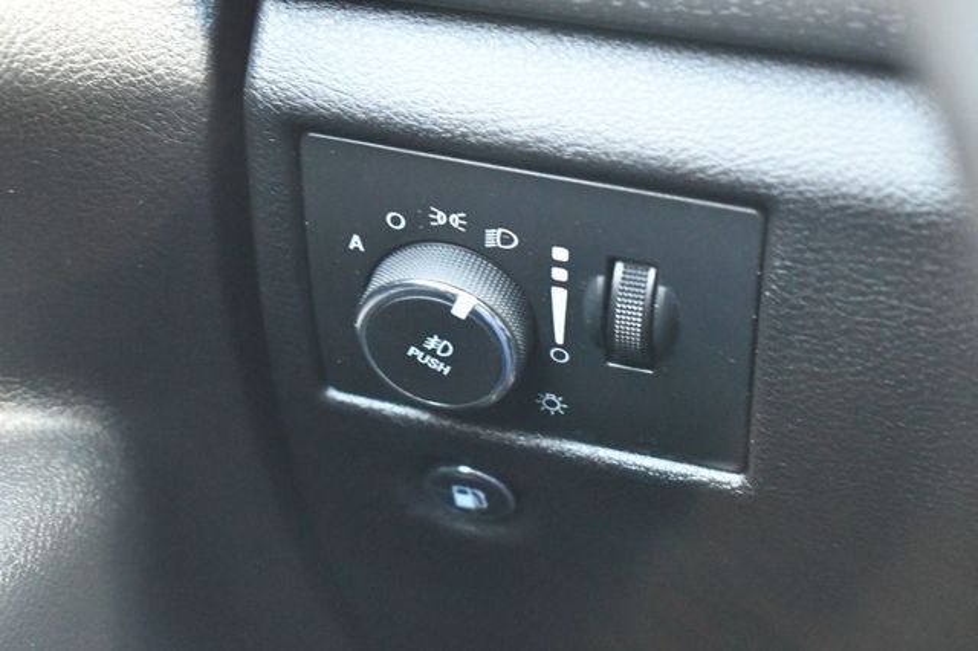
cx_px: 489
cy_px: 326
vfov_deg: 16.6
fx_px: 2226
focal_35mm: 82
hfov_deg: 24.8
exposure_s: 1/25
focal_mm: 55
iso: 12800
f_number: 5.6
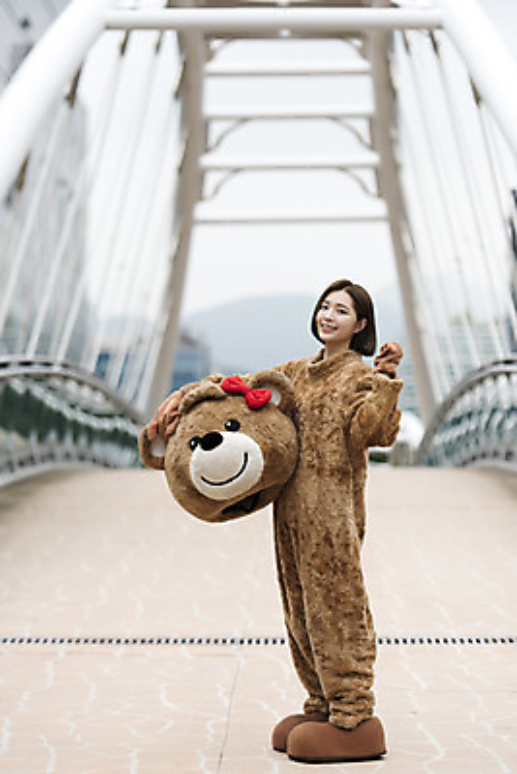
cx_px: 258
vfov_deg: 17.6
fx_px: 2496
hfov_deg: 11.8
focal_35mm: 116
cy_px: 387
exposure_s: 1/2000
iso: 200
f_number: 2.8
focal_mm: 116
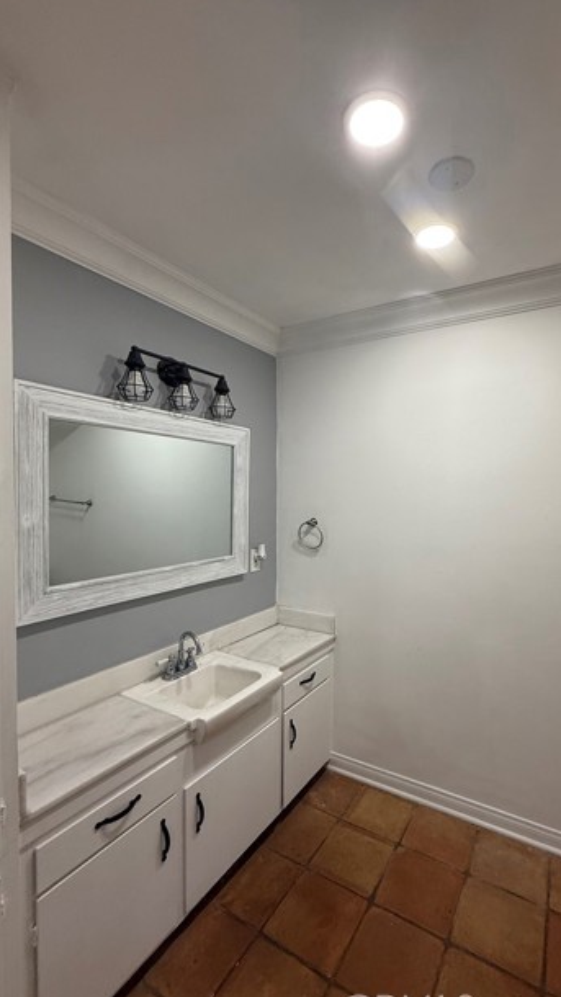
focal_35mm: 16
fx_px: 423
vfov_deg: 99.4
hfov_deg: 66.4
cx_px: 339
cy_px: 510
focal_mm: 2.22
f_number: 2.2
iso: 160
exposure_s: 1/120
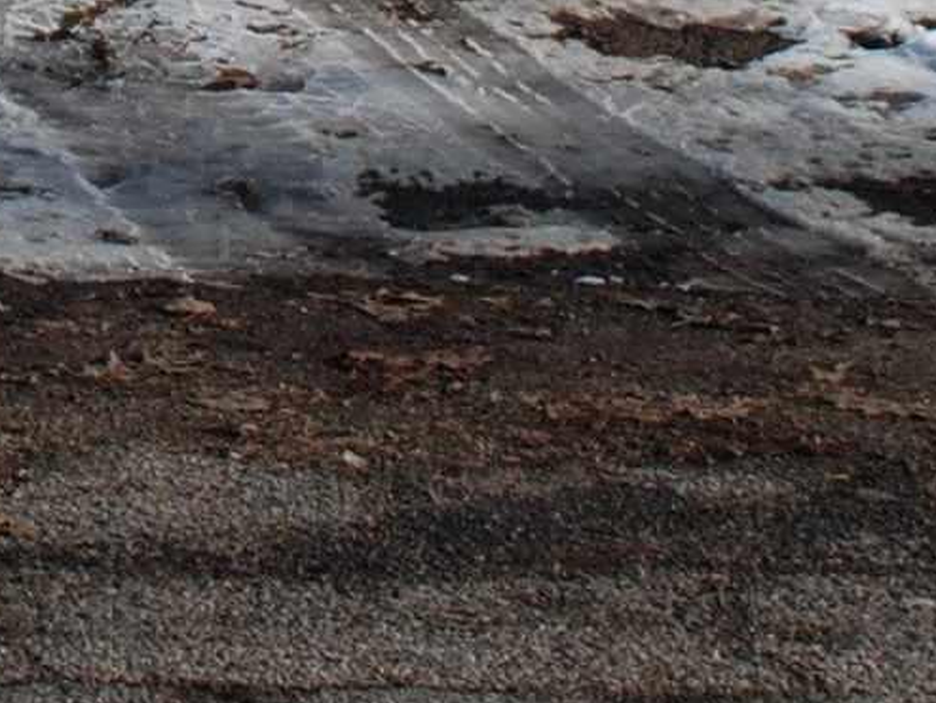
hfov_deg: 8.9
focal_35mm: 216
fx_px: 5842
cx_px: -604
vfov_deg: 6.5
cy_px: -1121
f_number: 9
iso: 100
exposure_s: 1/200
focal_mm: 24
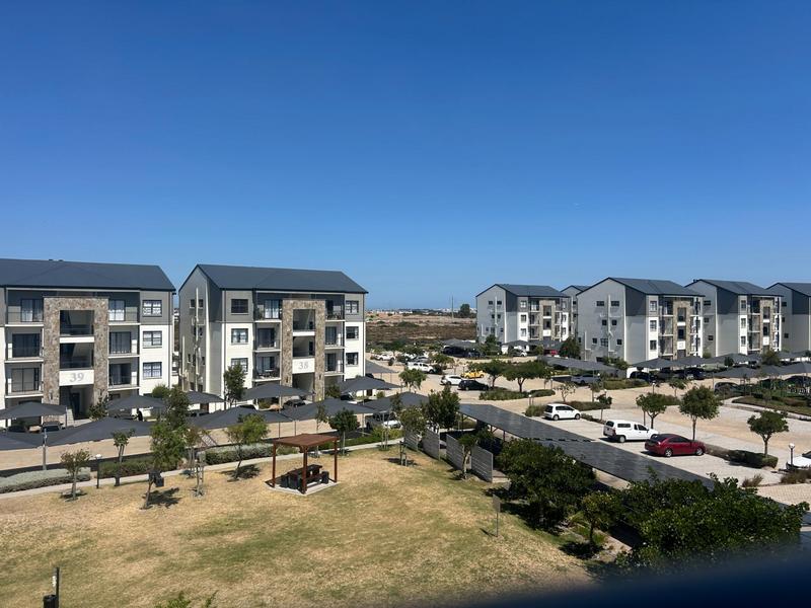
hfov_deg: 67.3
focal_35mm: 26
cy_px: 304
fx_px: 609
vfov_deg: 53.1
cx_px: 406
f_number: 1.5
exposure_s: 1/6579
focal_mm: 5.7
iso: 50
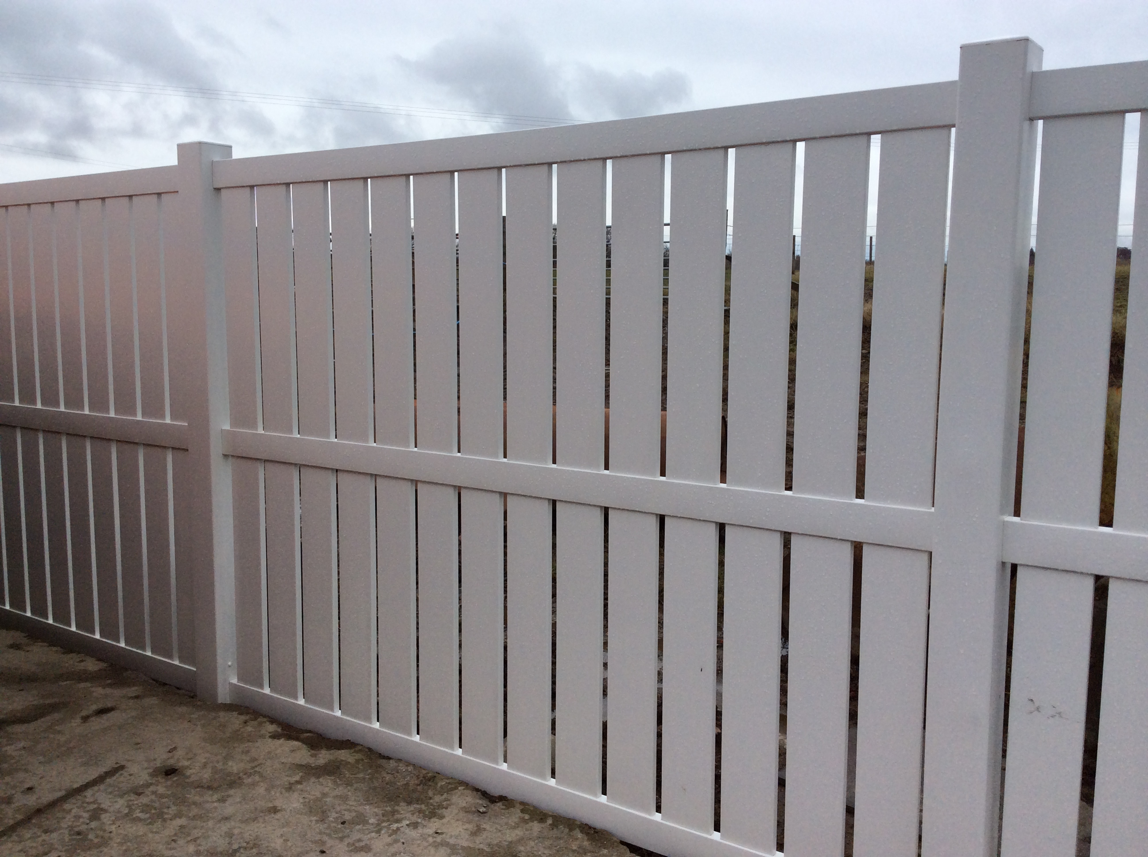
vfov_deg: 42.8
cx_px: 574
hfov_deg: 55.4
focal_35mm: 33
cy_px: 428
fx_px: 1093
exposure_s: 1/650
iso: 32
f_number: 2.4
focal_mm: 3.3
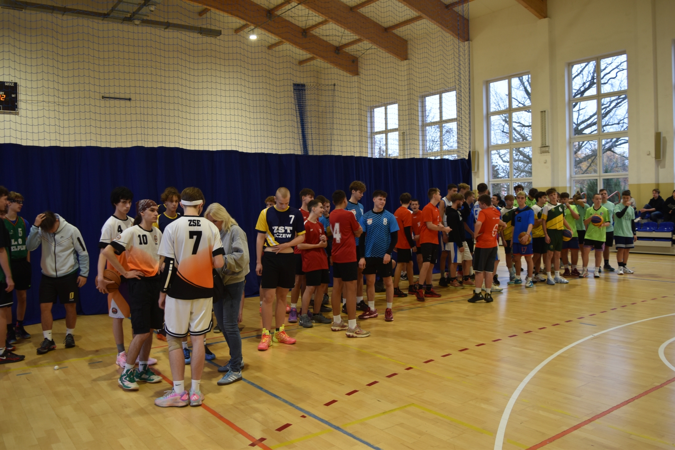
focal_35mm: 30
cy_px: 225
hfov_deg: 61.9
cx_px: 338
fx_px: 563
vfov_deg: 43.6
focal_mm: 20
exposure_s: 1/60
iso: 400
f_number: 4
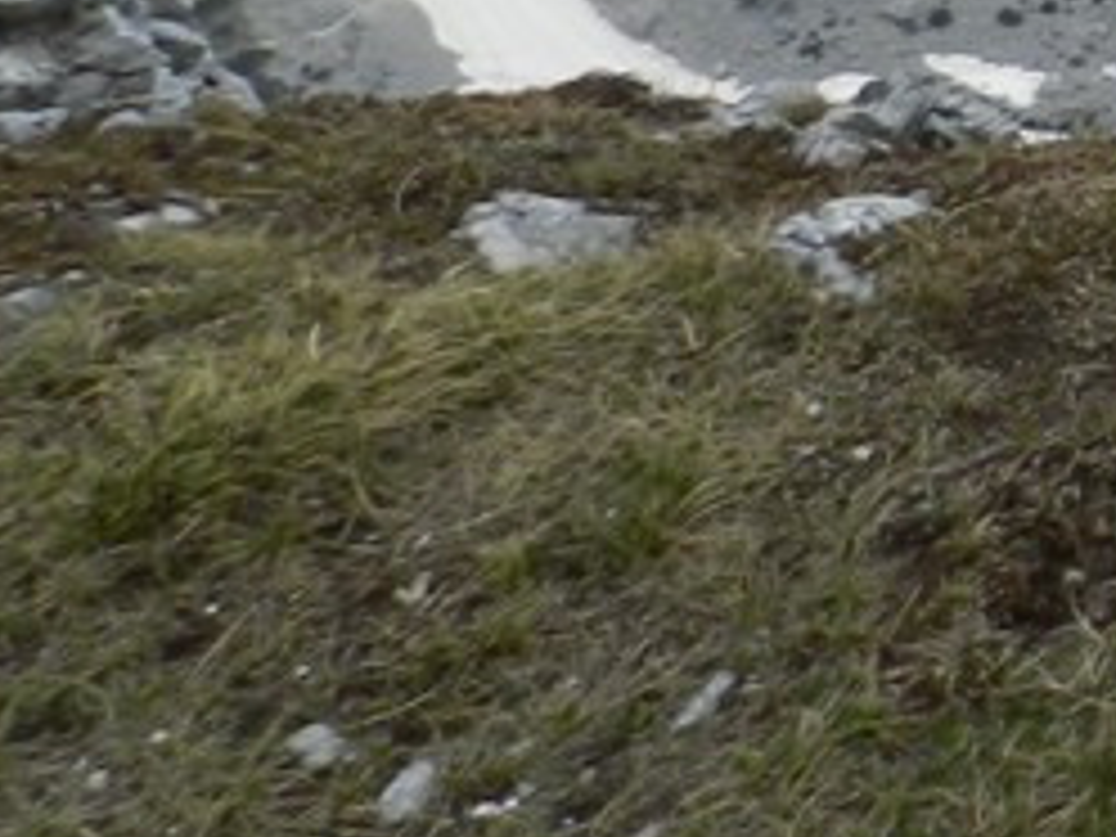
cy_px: -612
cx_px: 2192
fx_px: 3063
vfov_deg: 14.0
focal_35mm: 95
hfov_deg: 16.2
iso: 160
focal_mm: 4
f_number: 4
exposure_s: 1/640
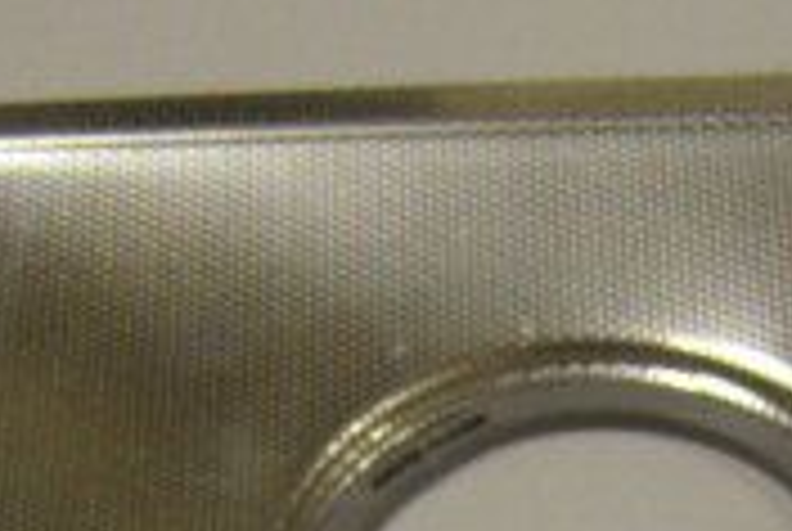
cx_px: 549
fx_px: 2909
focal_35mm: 132
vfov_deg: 10.0
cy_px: 860
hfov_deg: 15.5
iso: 200
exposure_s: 1/30
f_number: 2.8
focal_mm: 7.4
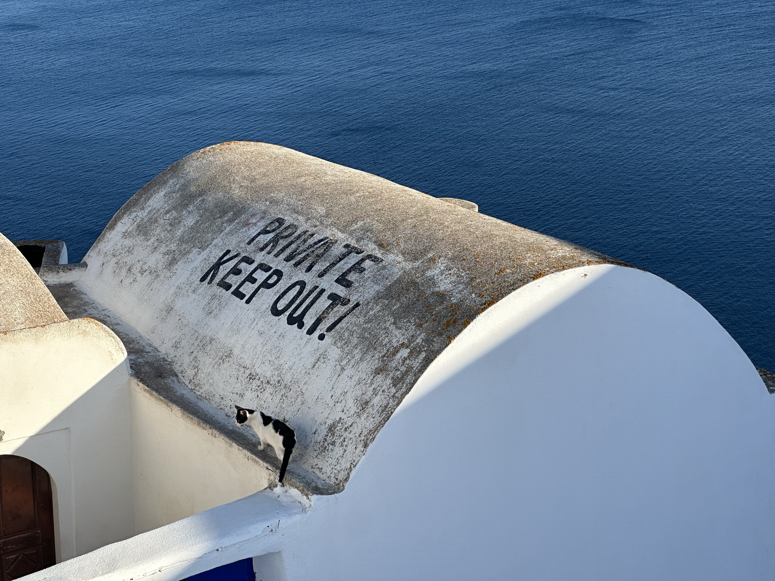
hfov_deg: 25.3
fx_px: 1724
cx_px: 388
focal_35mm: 77
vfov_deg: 19.1
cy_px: 290
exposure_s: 1/637
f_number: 2.8
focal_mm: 9
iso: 32
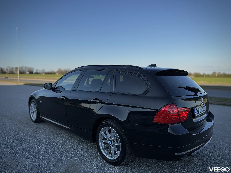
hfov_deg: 71.6
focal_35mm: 24
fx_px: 160
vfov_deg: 56.8
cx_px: 116
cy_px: 86
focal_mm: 6.76
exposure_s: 1/2611
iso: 80
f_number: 1.78
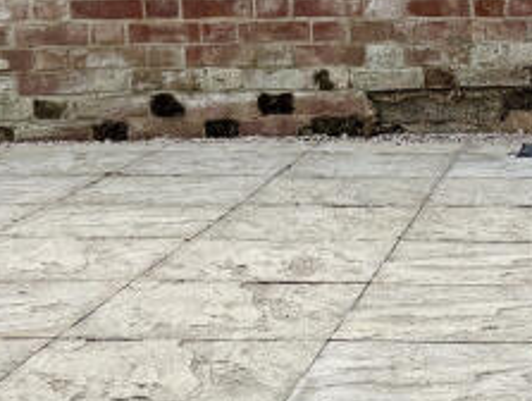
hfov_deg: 17.5
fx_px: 1693
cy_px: 107
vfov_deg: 13.5
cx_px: 506
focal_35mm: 110
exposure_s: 1/1112
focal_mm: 6.76
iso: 80
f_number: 1.78
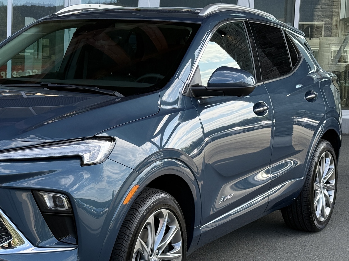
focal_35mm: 79
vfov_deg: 18.7
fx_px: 796
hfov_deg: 24.4
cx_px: 85
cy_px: 133
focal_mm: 6.76
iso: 80
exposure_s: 1/1041
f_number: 1.78
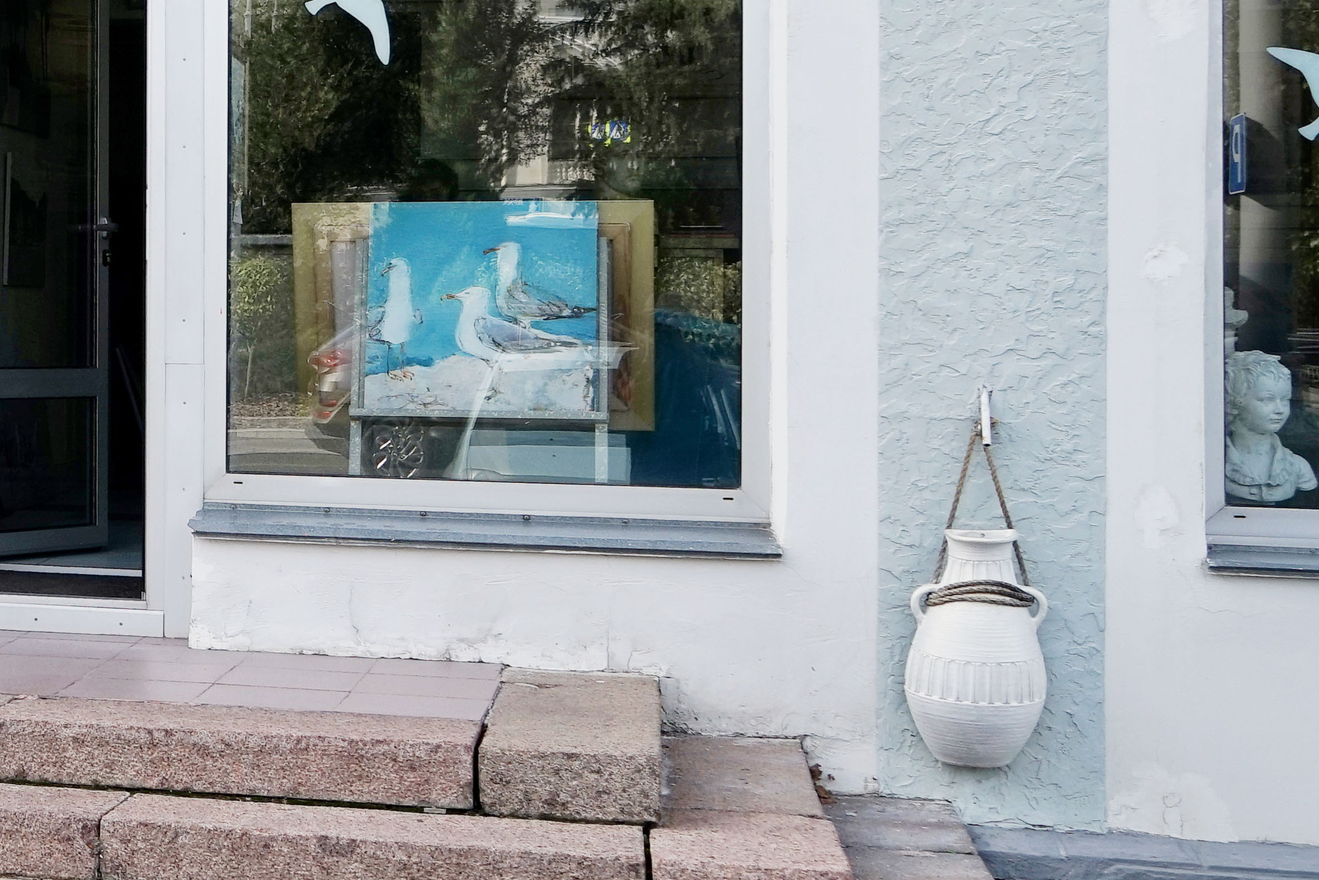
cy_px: 205
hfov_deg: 29.2
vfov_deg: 22.0
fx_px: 2235
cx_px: -189
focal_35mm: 61
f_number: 9
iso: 100
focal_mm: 24
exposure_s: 1/125
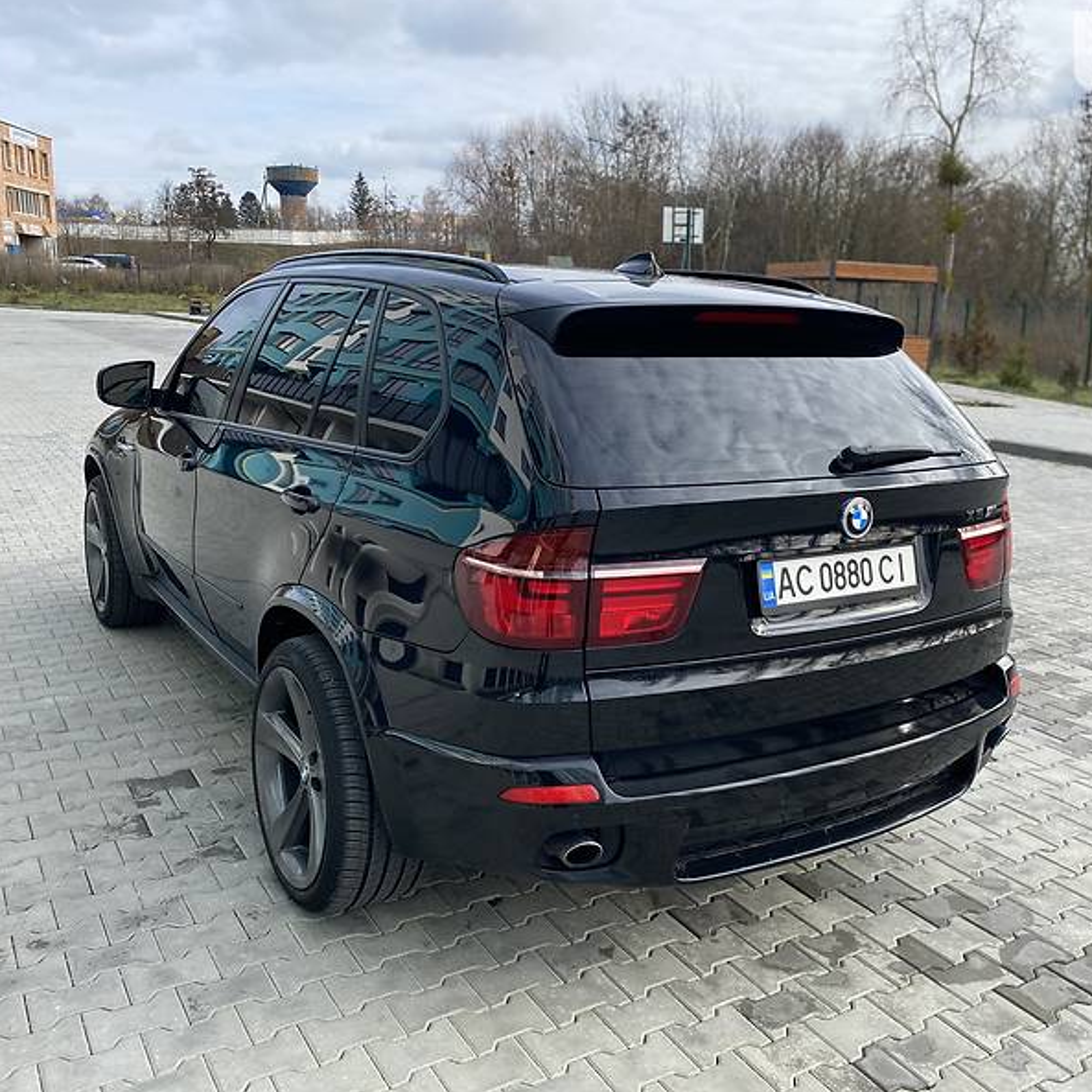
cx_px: 630
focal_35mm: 31
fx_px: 1106
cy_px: 541
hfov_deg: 52.3
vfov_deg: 52.5
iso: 32
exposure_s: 1/858
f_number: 1.8
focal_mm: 4.2
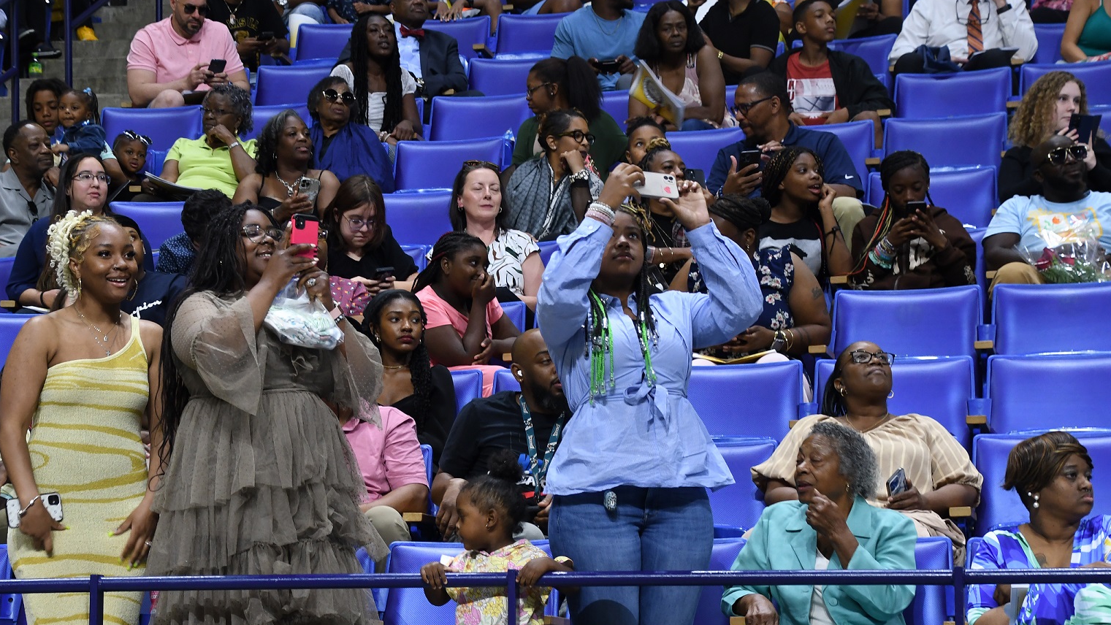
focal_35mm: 101
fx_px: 2976
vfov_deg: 12.0
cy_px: 400
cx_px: 454
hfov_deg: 21.1
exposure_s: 1/80
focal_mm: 52
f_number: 5
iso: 1000
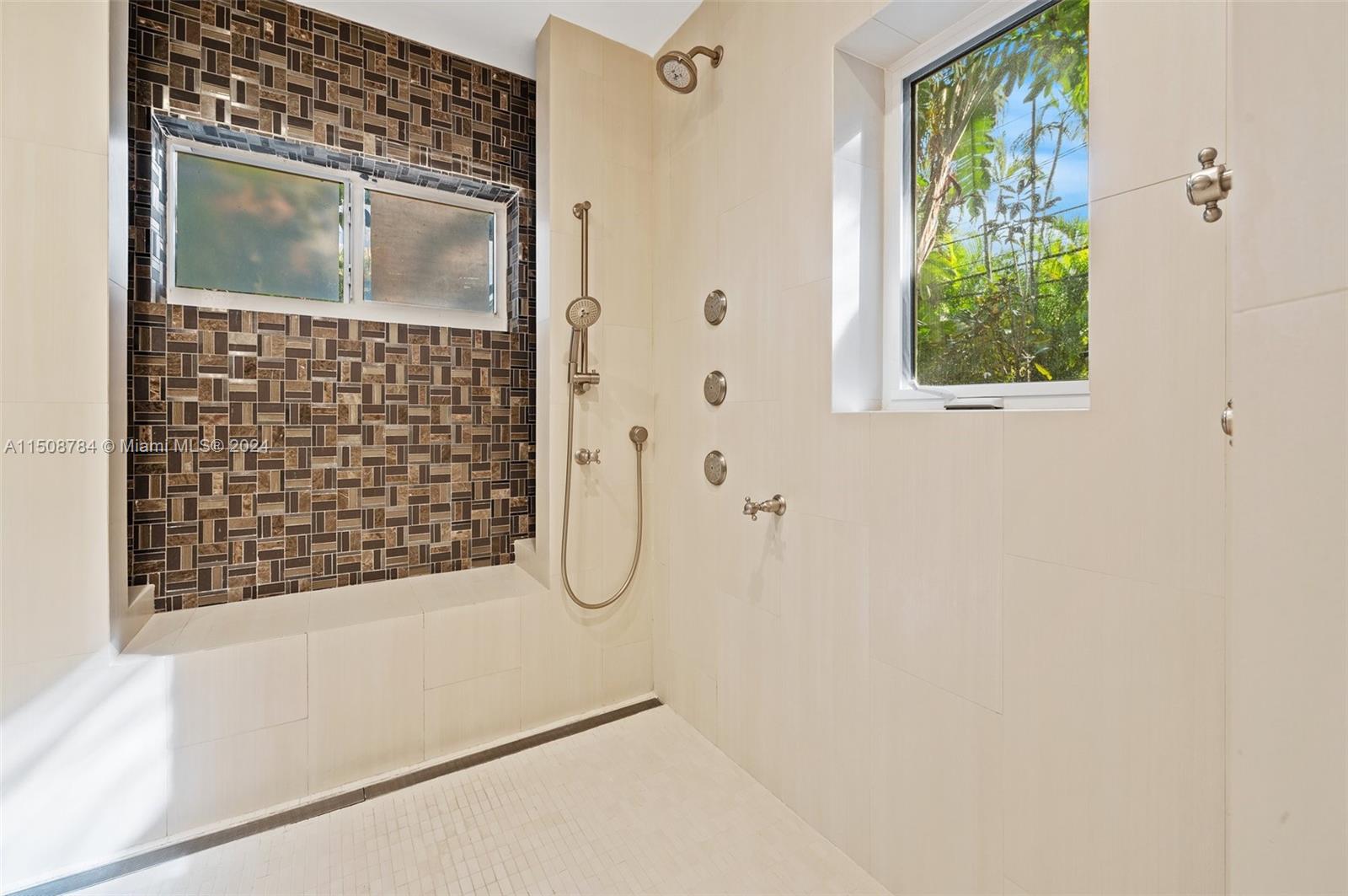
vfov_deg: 81.1
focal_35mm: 14
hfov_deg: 104.3
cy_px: 448
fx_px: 524
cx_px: 674
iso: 200
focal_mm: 14
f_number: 8
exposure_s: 1/2.5
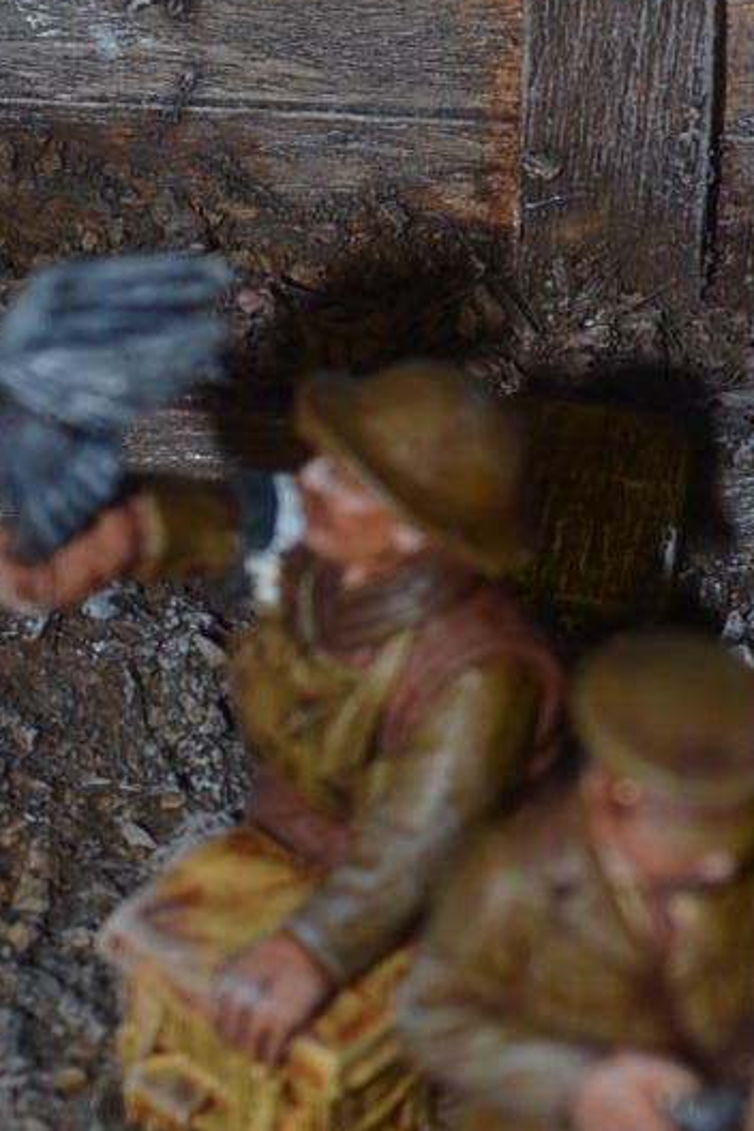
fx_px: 8639
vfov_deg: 7.4
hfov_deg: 5.0
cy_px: -167
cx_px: 876
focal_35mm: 275
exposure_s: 1/60
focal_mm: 42
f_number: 8
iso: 100
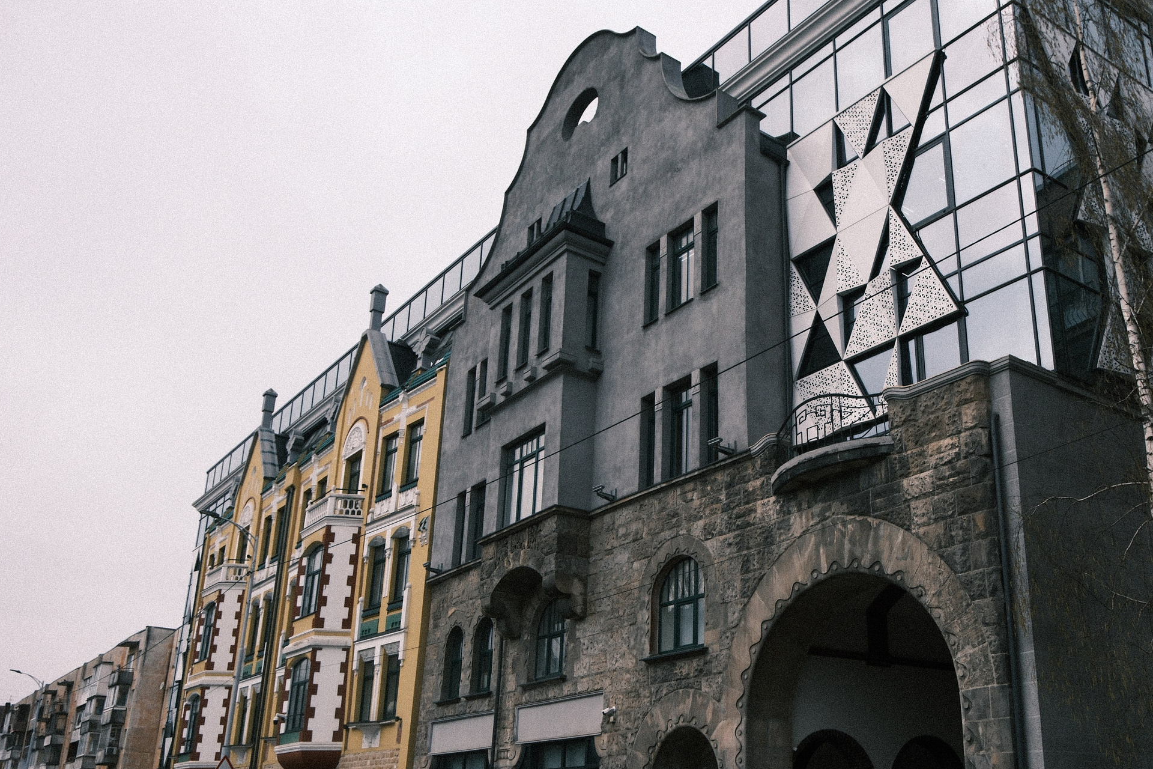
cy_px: 472
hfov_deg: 57.7
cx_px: 750
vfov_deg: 40.9
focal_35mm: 32
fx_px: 1025
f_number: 4
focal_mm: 16
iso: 400
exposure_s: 1/3200
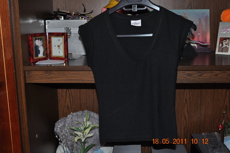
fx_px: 278
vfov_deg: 30.8
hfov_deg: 45.0
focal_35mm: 44
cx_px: 115
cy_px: 76
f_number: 4.5
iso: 800
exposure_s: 1/30
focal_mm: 29
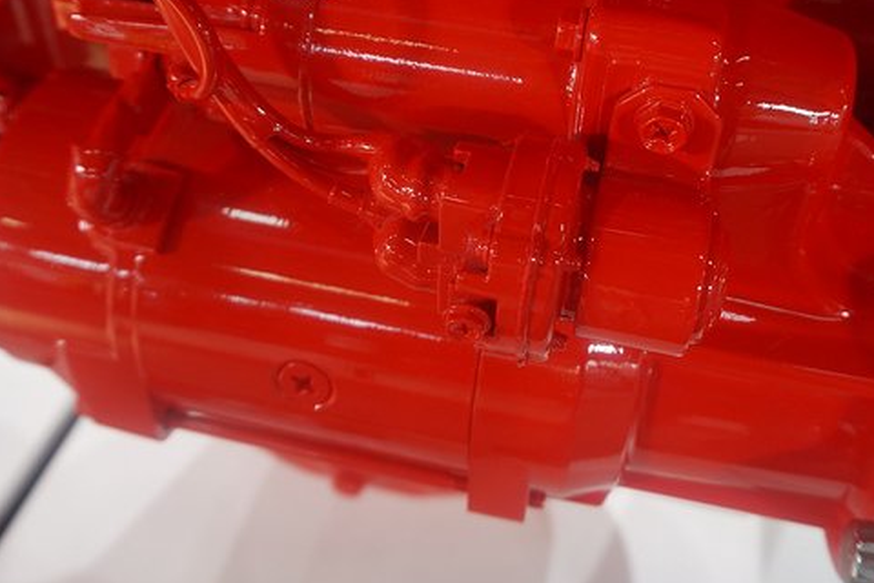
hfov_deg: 48.4
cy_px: 183
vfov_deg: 33.0
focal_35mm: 40
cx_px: 459
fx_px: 971
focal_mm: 16
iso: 400
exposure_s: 1/60
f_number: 4
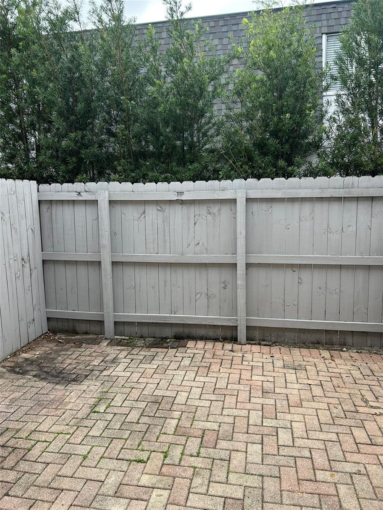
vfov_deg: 67.3
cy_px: 255
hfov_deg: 53.1
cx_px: 192
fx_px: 384
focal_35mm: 26
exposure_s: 1/639
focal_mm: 5.7
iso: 50
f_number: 1.5
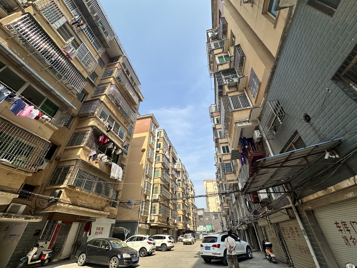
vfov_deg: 85.7
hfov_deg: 102.1
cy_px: 134
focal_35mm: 14
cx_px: 178
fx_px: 144
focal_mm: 2.22
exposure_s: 1/1435
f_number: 2.2
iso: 50
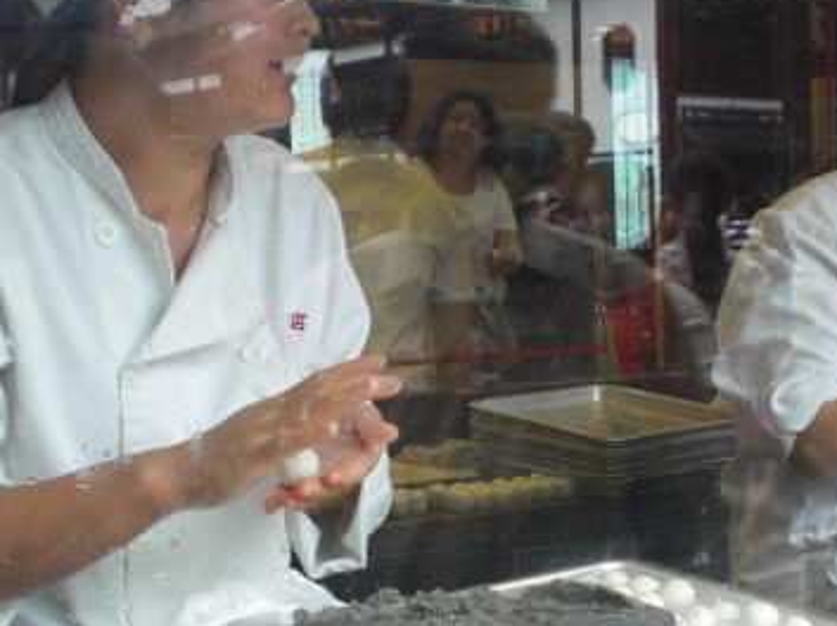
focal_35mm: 70
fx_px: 1691
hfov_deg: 27.6
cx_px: 581
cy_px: 409
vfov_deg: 20.9
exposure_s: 1/400
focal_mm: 6.3
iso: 400
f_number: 3.1
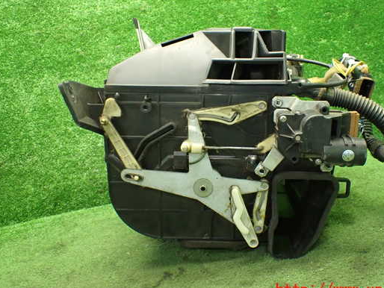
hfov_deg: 52.4
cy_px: 132
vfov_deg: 40.7
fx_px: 388
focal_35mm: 35
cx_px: 220
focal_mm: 5.4
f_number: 2.3
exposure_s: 1/60
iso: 800
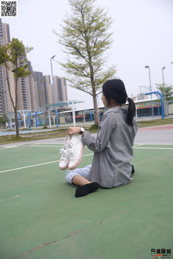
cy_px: 130
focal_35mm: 35
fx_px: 252
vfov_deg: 54.4
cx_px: 86
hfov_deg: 37.9
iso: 100
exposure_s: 1/640
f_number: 5.6
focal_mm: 35
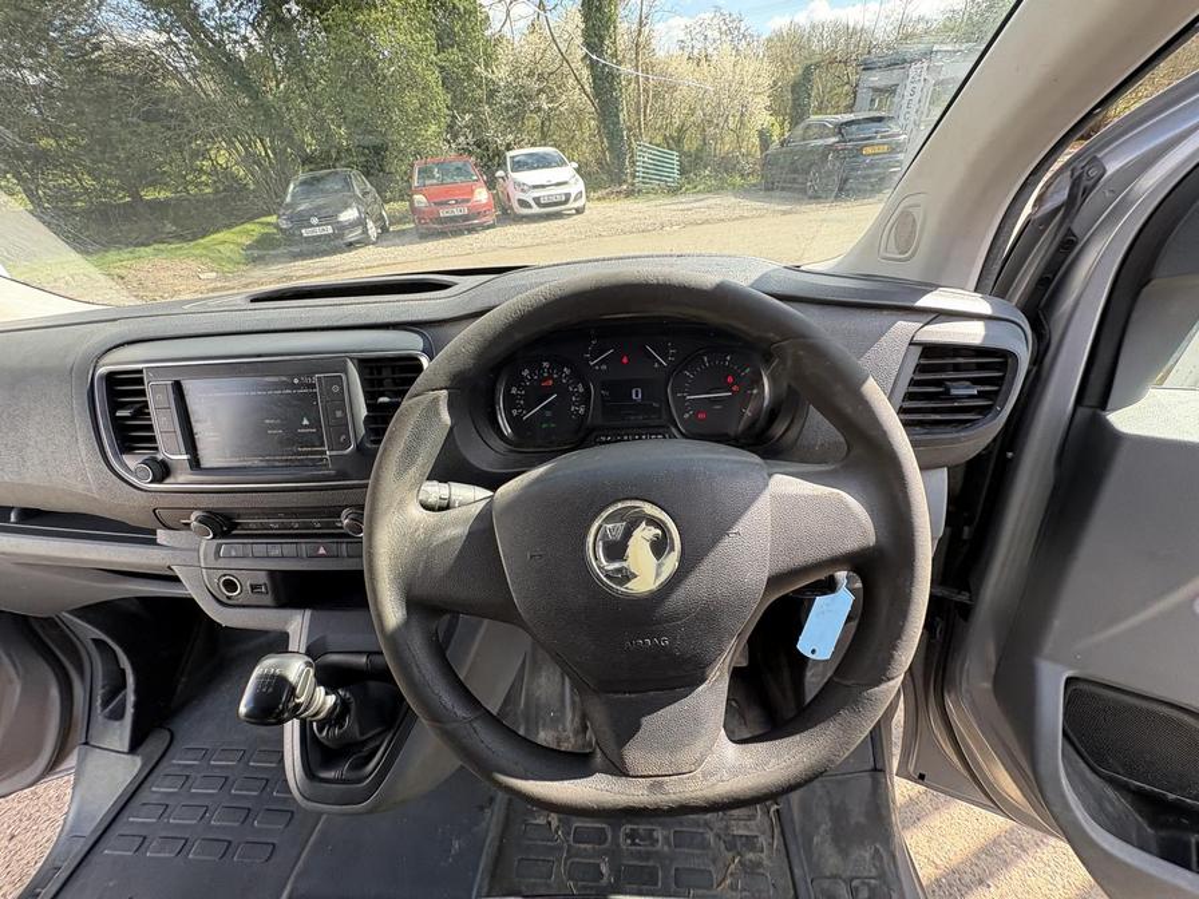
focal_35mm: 14
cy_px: 450
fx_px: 485
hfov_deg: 102.1
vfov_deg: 85.7
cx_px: 600
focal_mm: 2.22
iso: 64
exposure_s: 1/99
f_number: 2.2
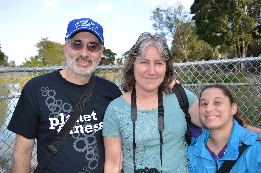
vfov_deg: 47.7
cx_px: 130
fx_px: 195
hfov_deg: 67.5
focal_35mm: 27
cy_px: 86
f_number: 5
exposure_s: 1/200
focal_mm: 18
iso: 100
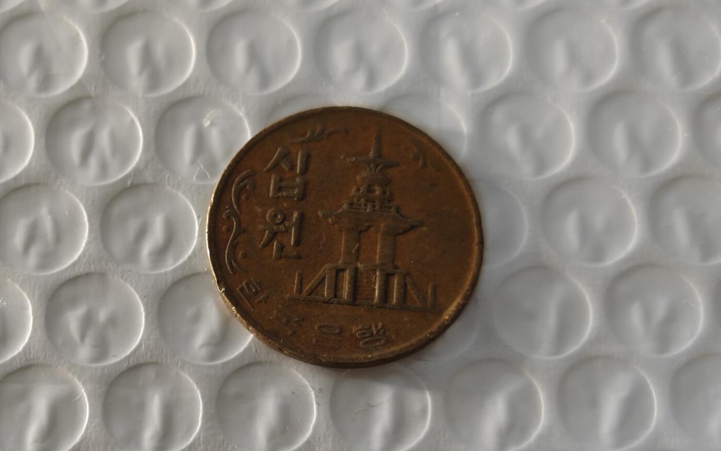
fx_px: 1572
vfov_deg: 16.3
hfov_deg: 25.8
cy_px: 256
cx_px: 361
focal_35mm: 80
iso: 400
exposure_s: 1/59.9
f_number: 1.9
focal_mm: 8.7
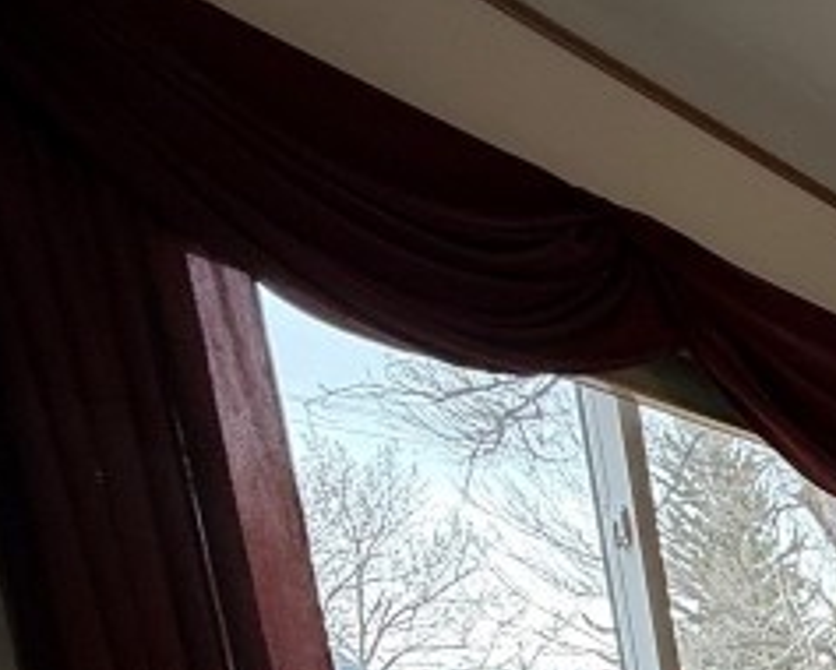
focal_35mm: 59
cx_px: 1619
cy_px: 1174
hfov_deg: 19.7
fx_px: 1461
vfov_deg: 19.8
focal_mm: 2.22
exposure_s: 1/120
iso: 125
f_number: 2.2
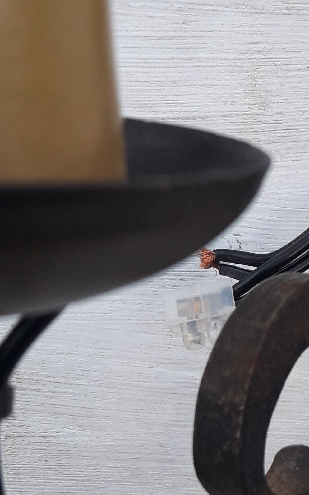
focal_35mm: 77
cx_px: 307
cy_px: 342
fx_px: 1038
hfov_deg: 16.6
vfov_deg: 26.6
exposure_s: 1/151
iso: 40
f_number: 1.9
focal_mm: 3.7
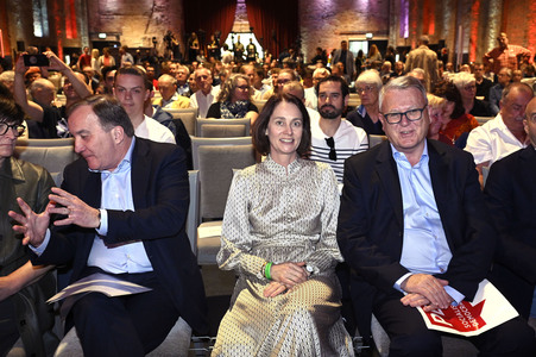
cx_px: 268
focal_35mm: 31
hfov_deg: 60.3
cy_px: 178
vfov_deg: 42.3
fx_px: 461
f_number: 5
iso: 4000
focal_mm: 31
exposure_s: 1/160
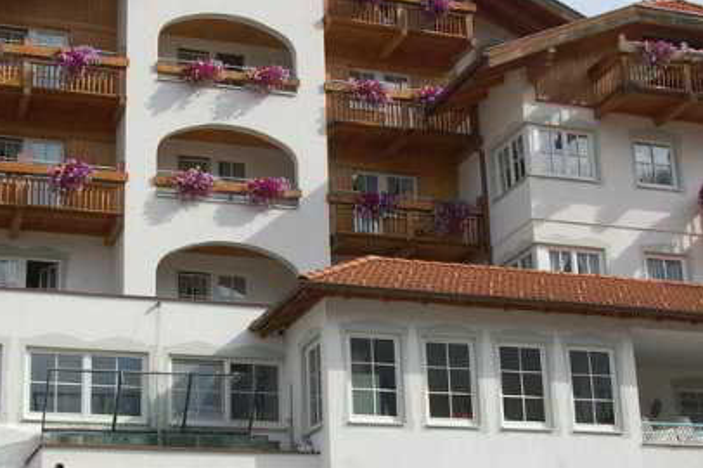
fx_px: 1268
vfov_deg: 20.8
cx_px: 296
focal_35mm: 65
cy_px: 290
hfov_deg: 30.9
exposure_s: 1/320
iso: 200
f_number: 9
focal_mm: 22
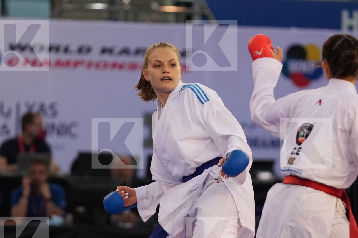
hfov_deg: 4.9
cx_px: 212
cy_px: 144
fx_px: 4166
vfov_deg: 3.3
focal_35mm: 419
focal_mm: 200
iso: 1600
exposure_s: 1/1000
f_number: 2.8
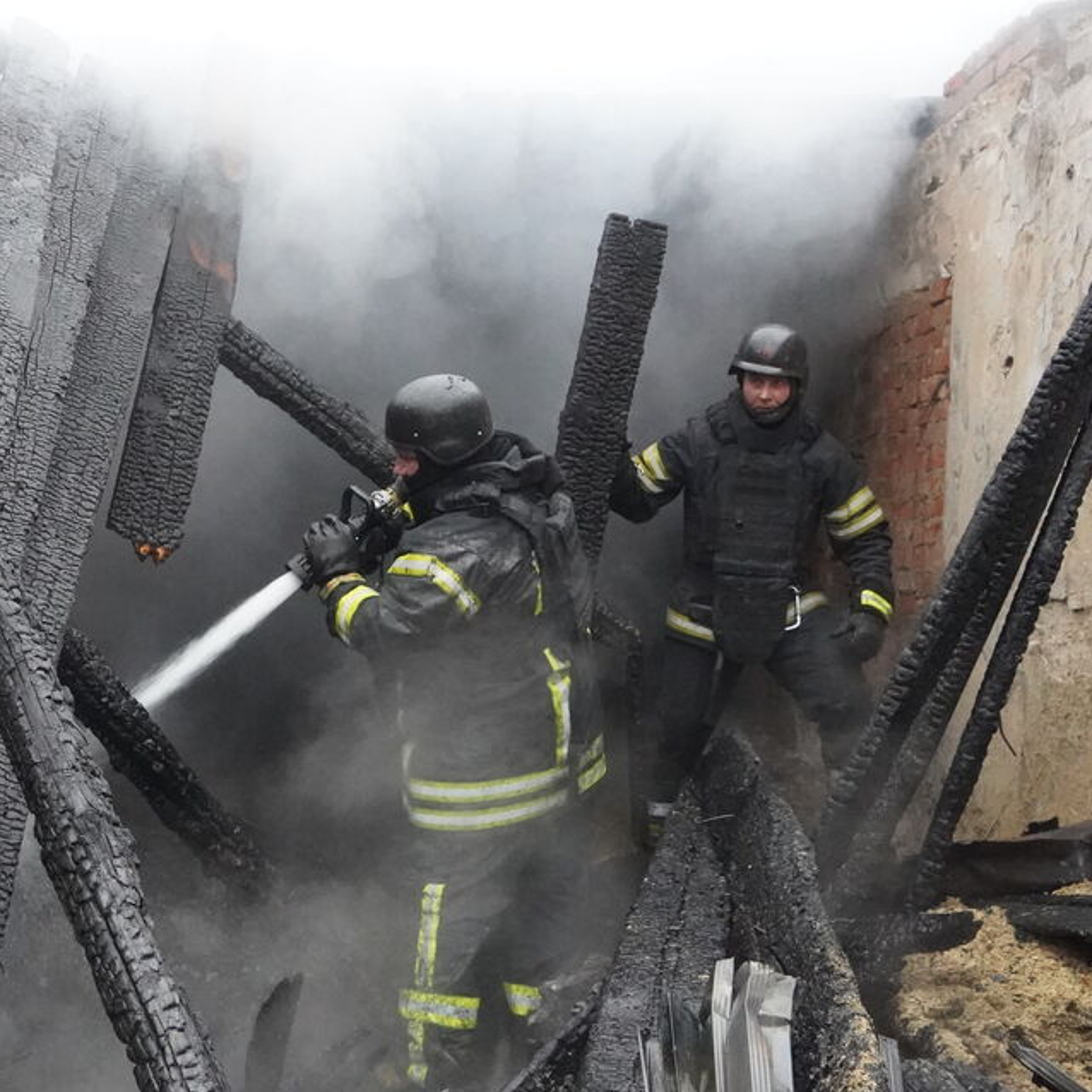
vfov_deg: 36.1
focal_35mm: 47
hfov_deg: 35.5
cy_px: 557
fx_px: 1677
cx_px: 317
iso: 16000
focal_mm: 24
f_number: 9
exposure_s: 1/640
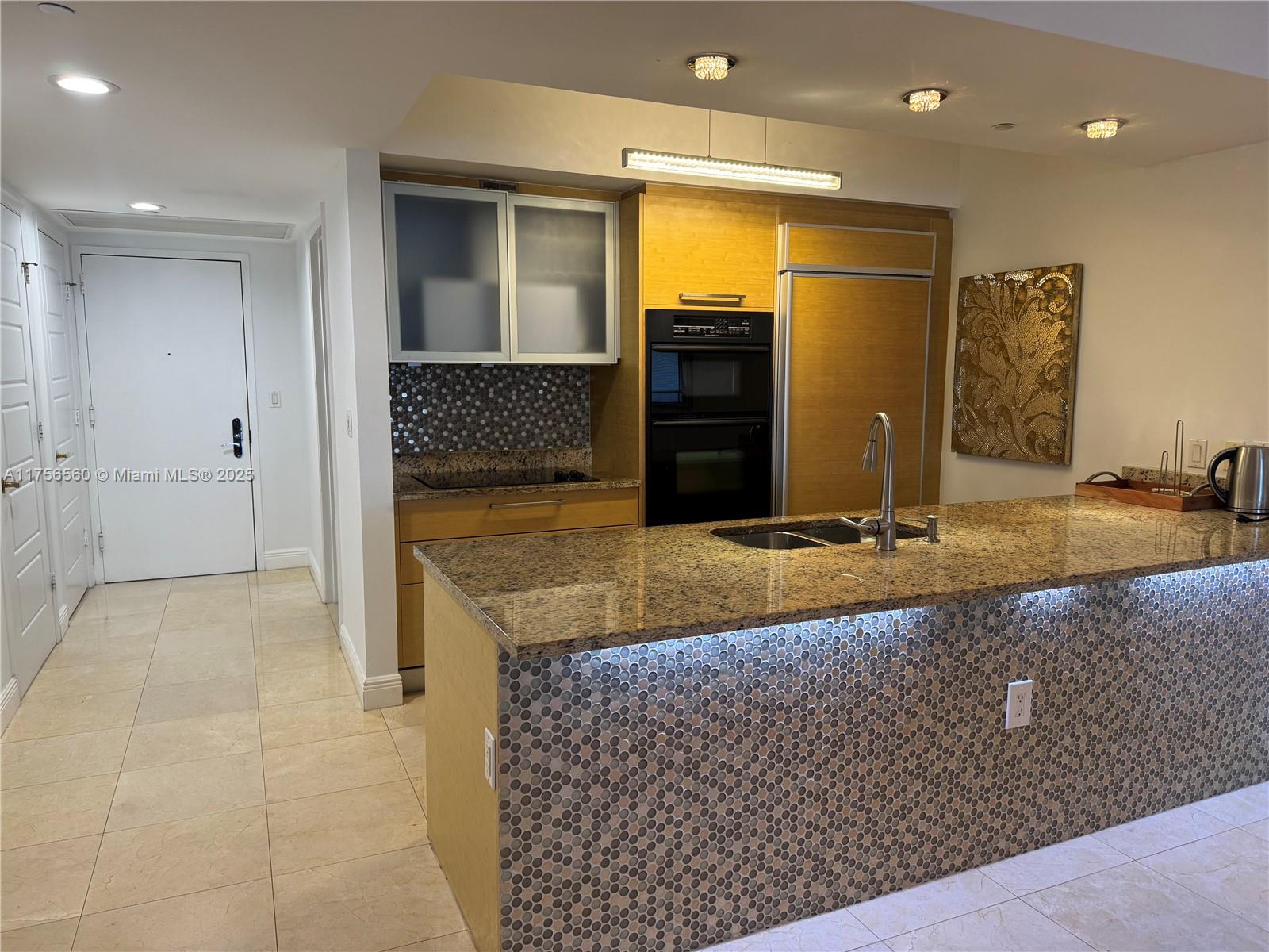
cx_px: 634
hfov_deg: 71.6
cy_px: 476
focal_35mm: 24
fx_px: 880
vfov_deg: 56.8
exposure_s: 1/60
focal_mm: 6.76
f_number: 1.78
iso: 125
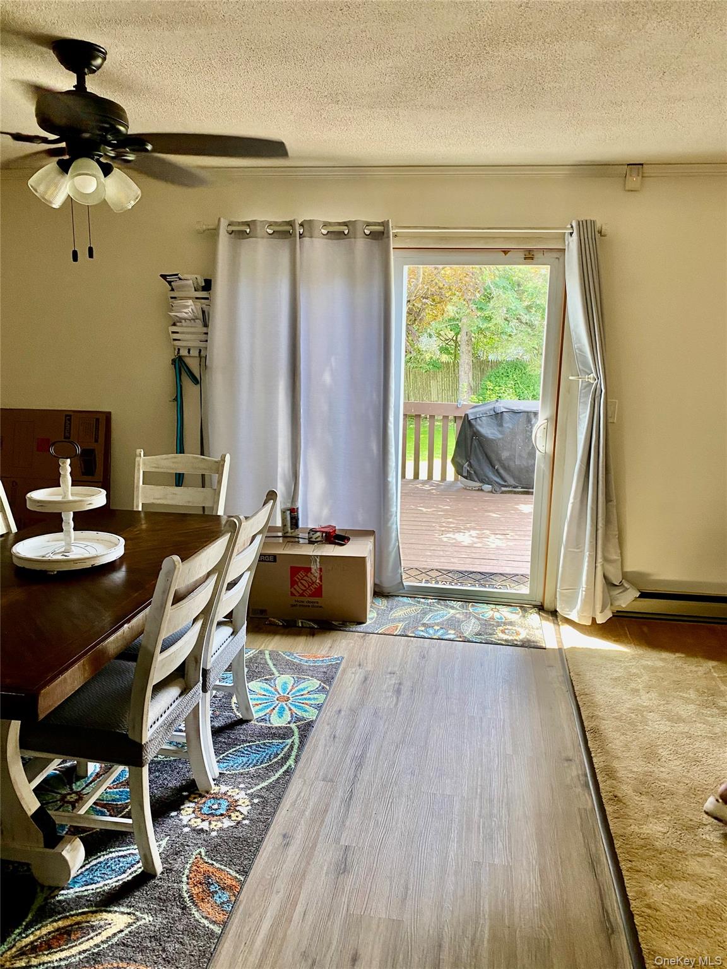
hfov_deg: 53.1
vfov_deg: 67.3
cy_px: 484
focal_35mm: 26
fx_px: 728
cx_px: 364
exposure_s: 1/60
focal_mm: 4.25
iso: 80
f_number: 1.8
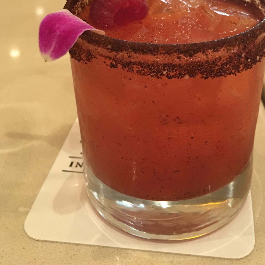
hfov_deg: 35.2
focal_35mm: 48
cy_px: 53
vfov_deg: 34.3
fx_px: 416
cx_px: 163
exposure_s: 1/4
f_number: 2.2
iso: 80
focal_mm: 4.15
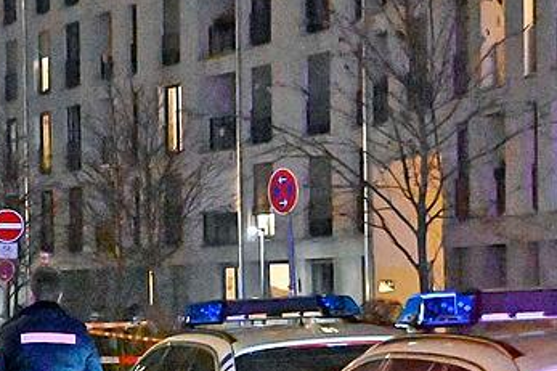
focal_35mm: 145
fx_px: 2242
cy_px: 264
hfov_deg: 14.0
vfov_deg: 9.4
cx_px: 39
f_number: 5
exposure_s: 1/125
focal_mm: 62
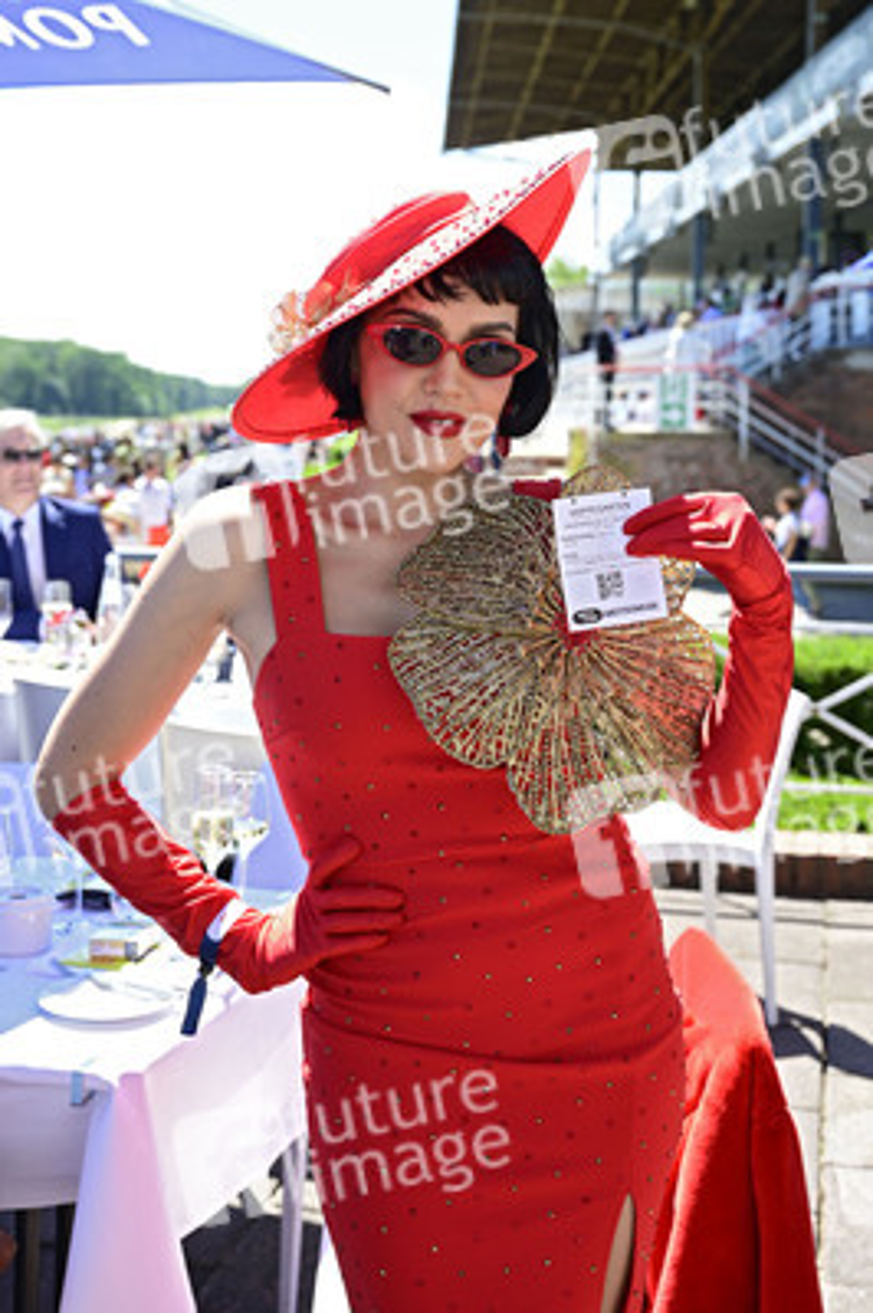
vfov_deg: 46.4
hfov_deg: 31.8
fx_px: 1530
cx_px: 436
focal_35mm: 42
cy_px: 656
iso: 100
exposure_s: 1/200
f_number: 5
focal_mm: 42
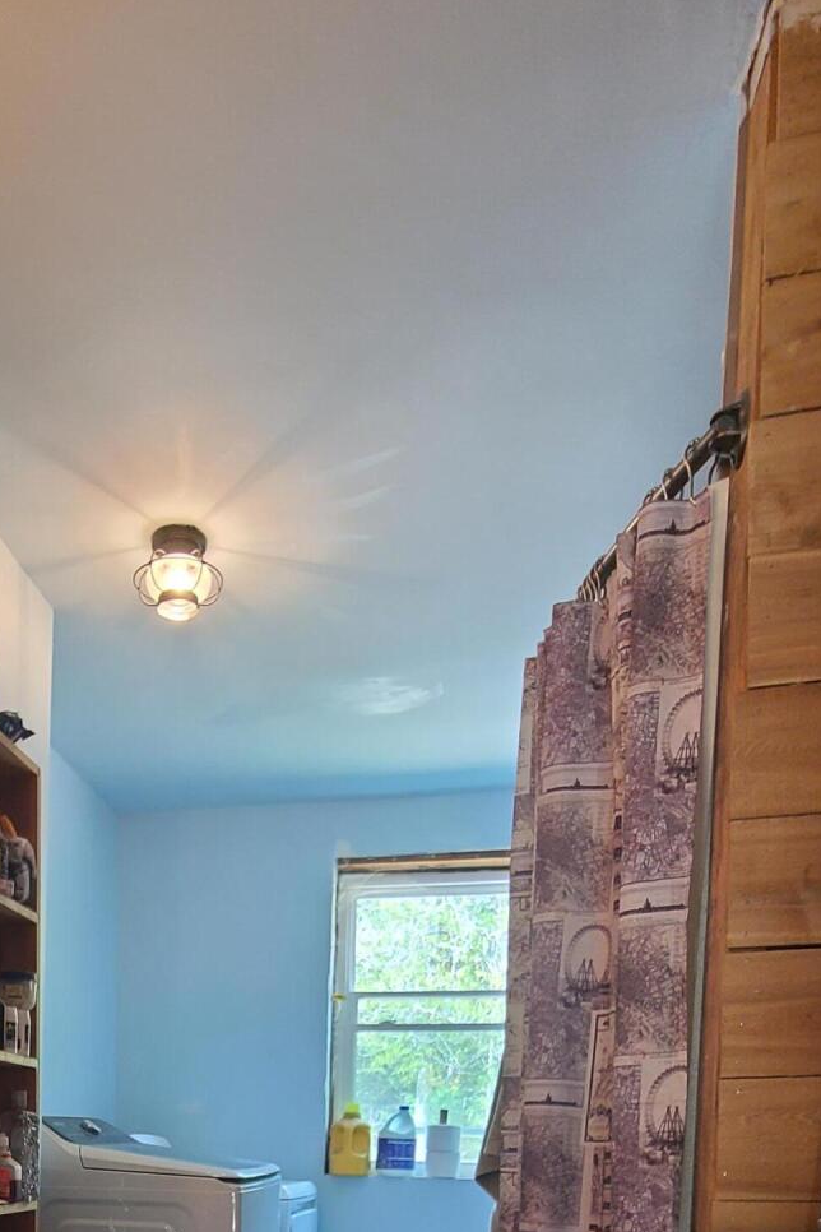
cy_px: 1206
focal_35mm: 28
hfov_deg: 44.6
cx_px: 193
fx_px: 958
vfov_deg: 53.1
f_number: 2.2
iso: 200
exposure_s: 1/60
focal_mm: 2.2
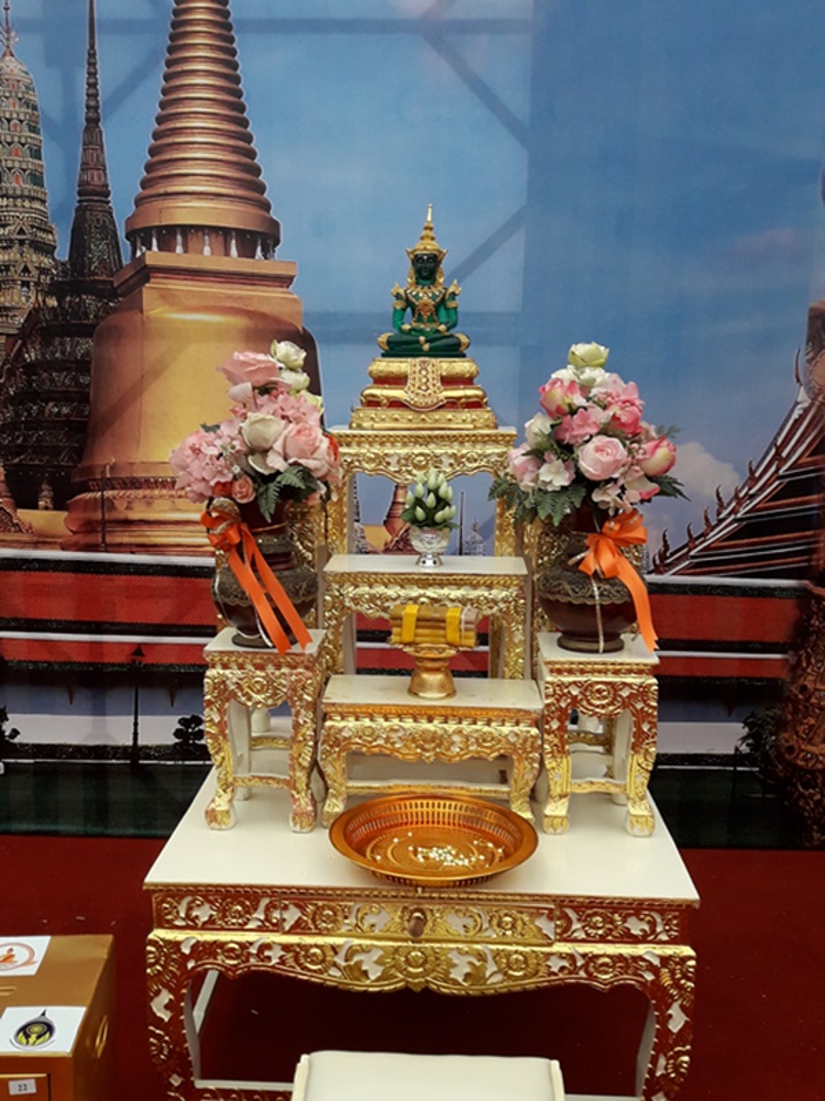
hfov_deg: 49.7
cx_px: 412
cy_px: 550
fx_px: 890
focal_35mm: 28
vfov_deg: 63.4
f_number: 1.9
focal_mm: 3.7
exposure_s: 1/100
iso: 64
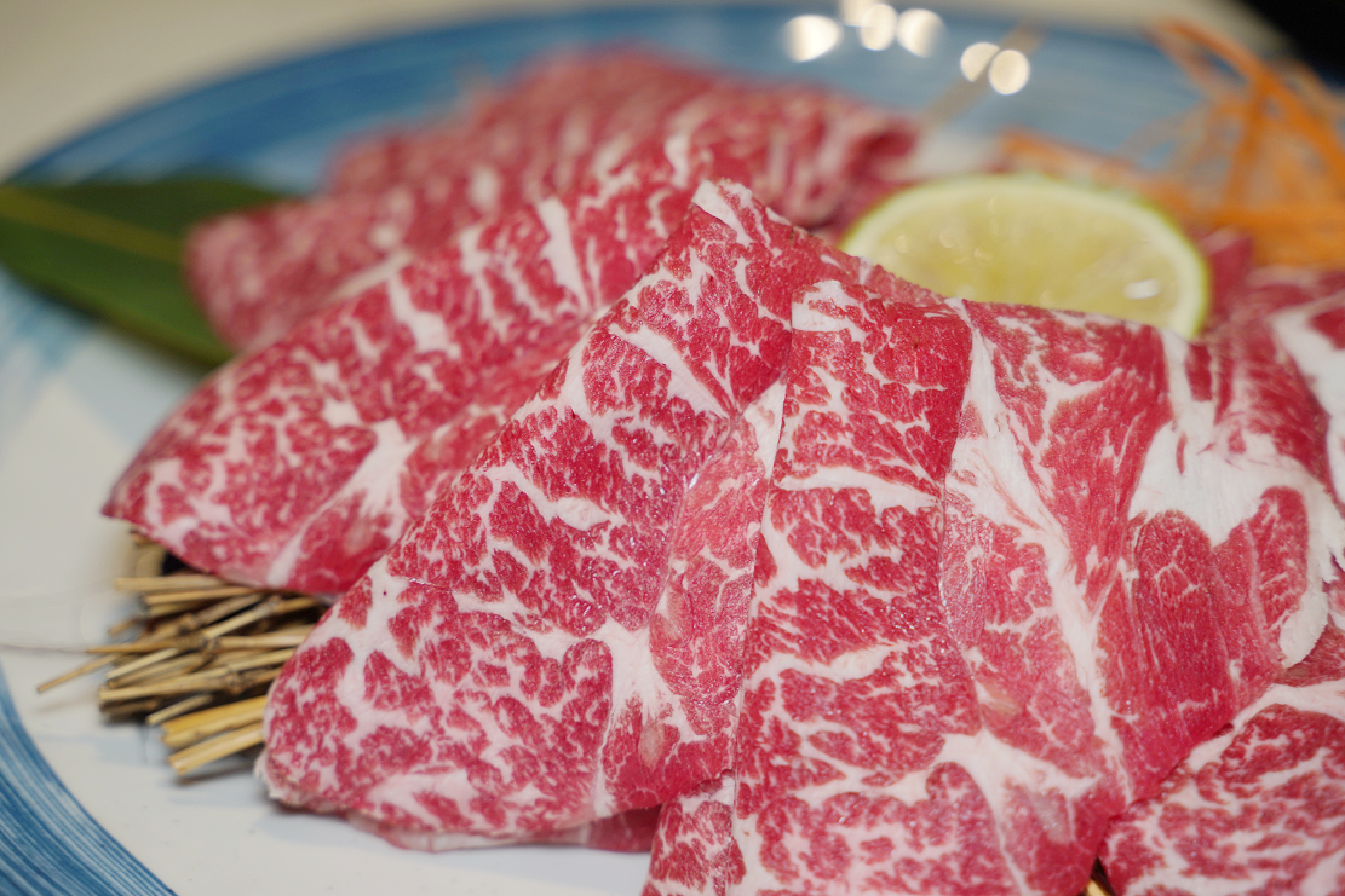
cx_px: 667
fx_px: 3026
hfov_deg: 25.1
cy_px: 443
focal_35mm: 81
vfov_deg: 16.9
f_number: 4
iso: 200
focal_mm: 75
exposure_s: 1/80
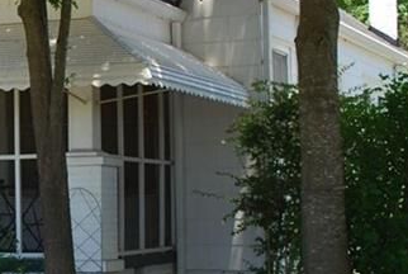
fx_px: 1408
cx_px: -101
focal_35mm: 124
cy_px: 86
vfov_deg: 11.1
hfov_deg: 15.8
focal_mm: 26
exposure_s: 1/200
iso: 100
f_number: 4.2
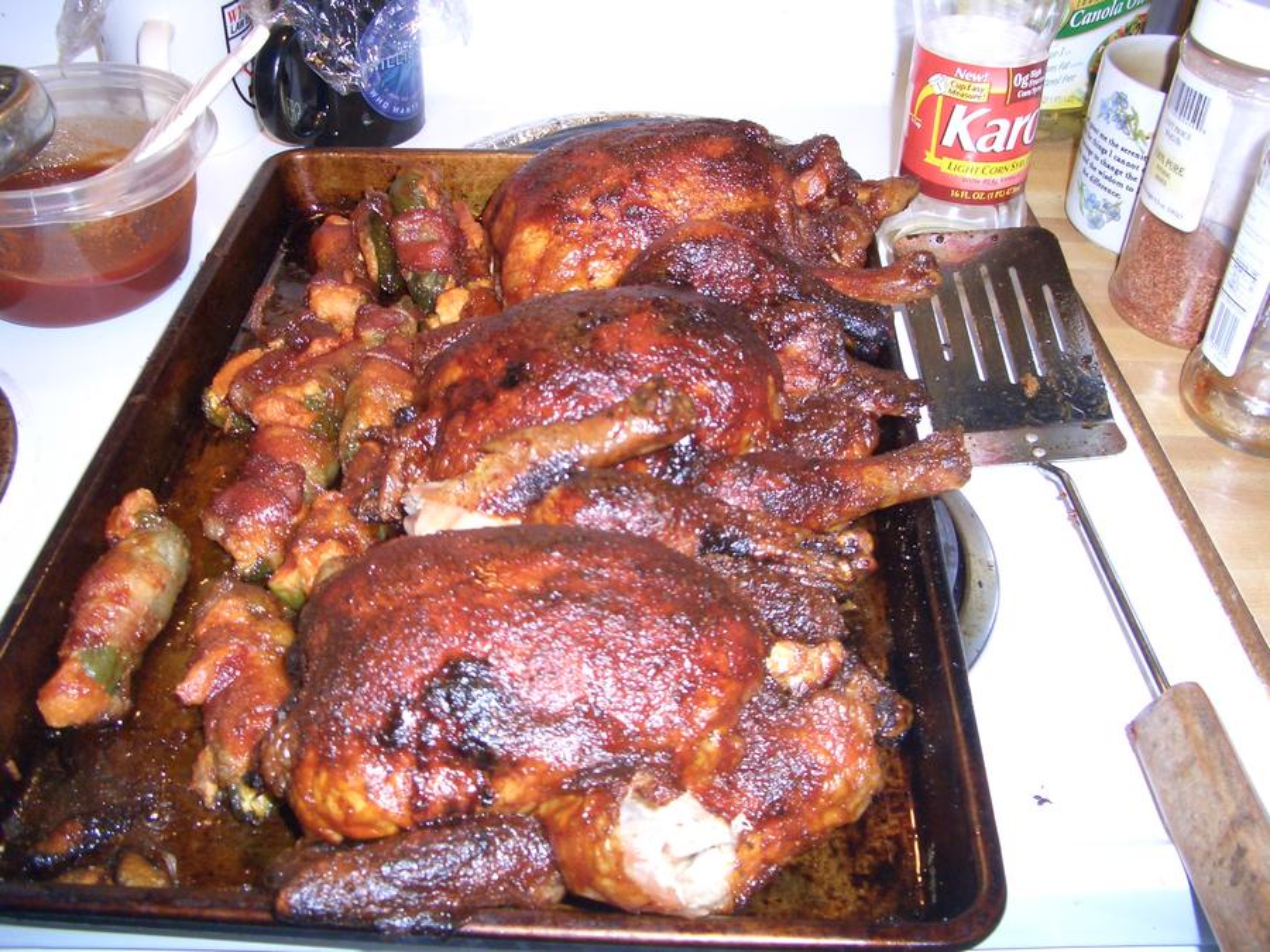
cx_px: 635
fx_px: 1284
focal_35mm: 35
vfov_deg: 40.7
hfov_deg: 52.6
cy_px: 476
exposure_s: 1/60
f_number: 2.6
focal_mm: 5.8
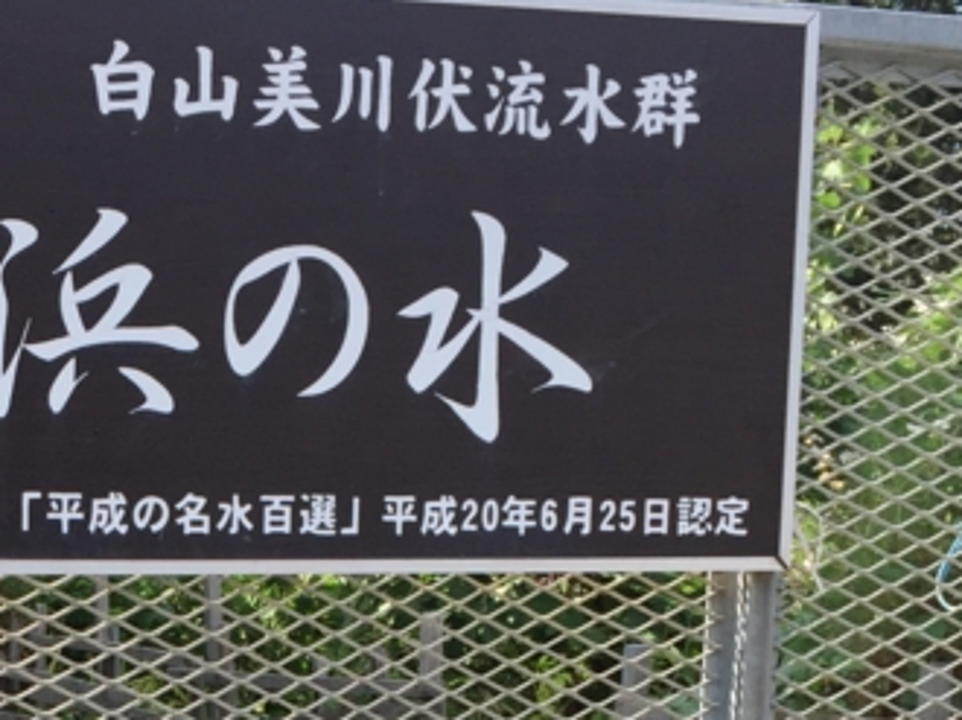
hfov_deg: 21.0
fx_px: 2499
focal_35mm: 90
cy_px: 1076
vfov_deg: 15.2
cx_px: -6
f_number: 2.2
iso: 32
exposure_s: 1/791
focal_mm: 4.15
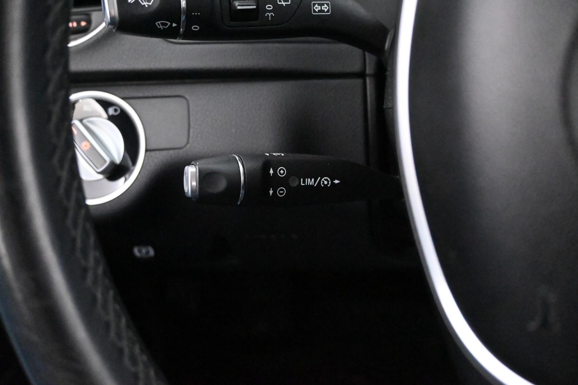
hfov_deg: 55.1
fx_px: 554
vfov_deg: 38.4
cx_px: 289
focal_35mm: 34
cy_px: 192
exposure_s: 1/40
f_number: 4.2
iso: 20000
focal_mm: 23
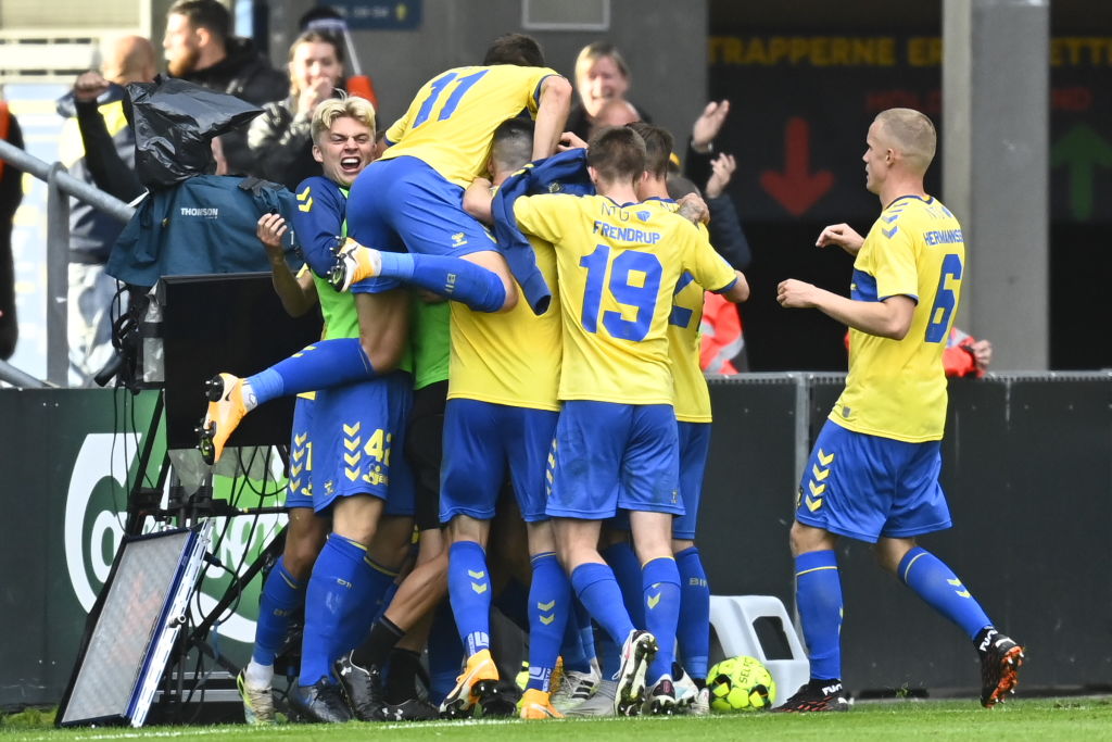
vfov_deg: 2.5
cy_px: 371
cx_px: 556
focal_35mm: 560
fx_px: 17299
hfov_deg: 3.7
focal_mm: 560
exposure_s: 1/2000
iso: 3200
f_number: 4
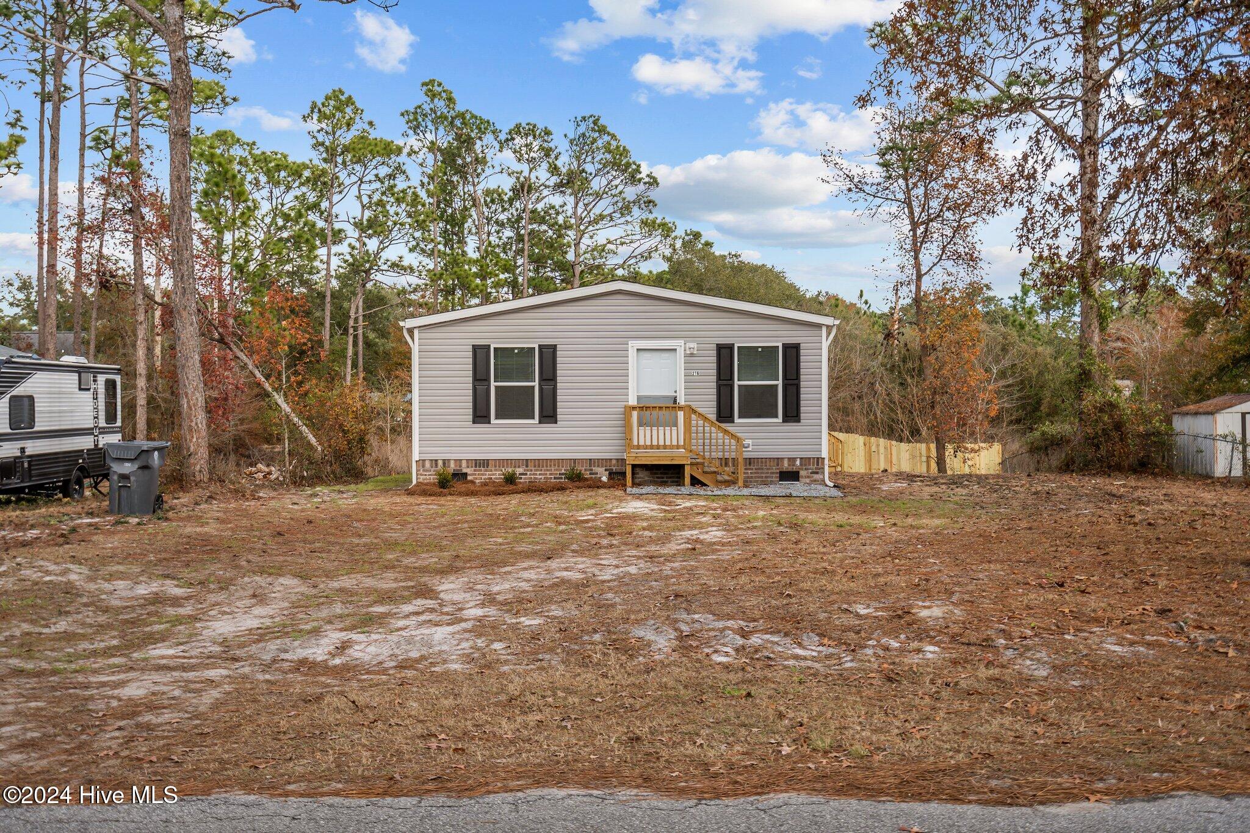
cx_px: 625
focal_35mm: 35
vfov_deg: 37.8
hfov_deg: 54.4
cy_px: 416
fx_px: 1215
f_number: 4
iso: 320
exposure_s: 1/1000
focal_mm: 35
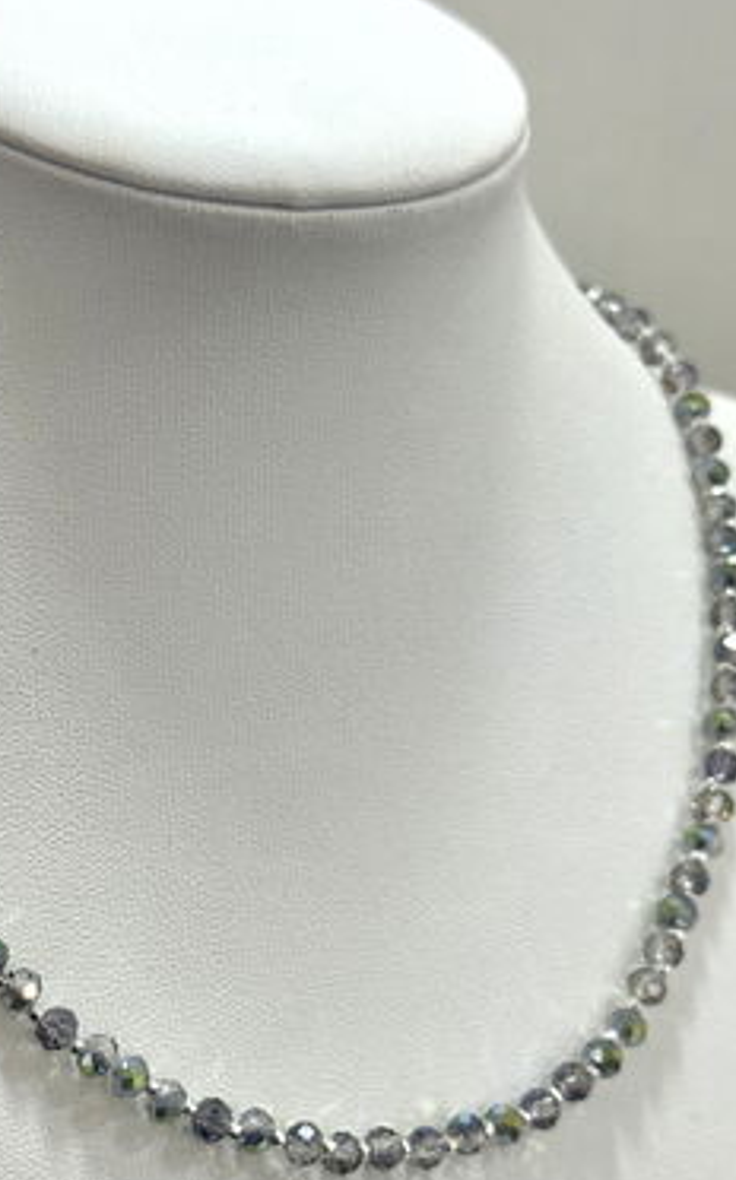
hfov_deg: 17.8
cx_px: 232
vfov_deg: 28.2
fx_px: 2346
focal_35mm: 73
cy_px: 677
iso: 100
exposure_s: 1/100
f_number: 1.78
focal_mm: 6.76
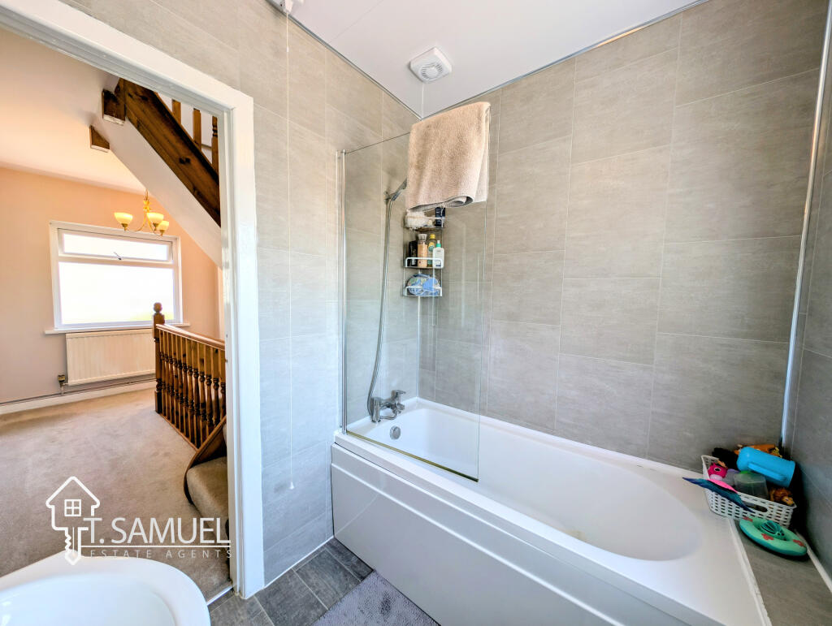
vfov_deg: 94.6
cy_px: 313
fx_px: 289
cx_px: 416
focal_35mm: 12
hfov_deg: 110.5
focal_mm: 2.23
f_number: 1.95
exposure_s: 1/131
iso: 40
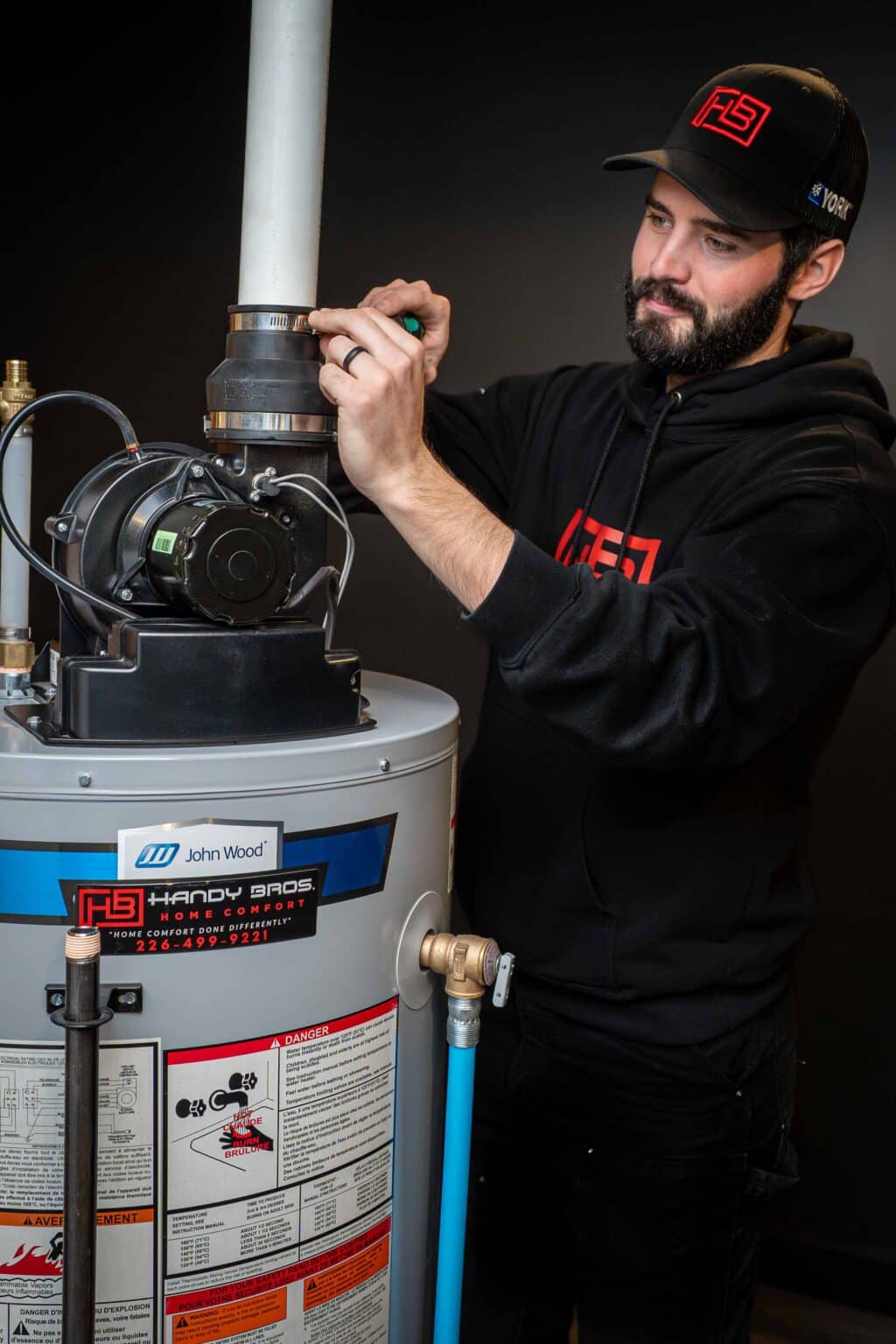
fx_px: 1381
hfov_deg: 35.9
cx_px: 448
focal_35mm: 37
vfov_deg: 51.9
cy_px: 672
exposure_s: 1/125
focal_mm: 25
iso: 3200
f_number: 4.5
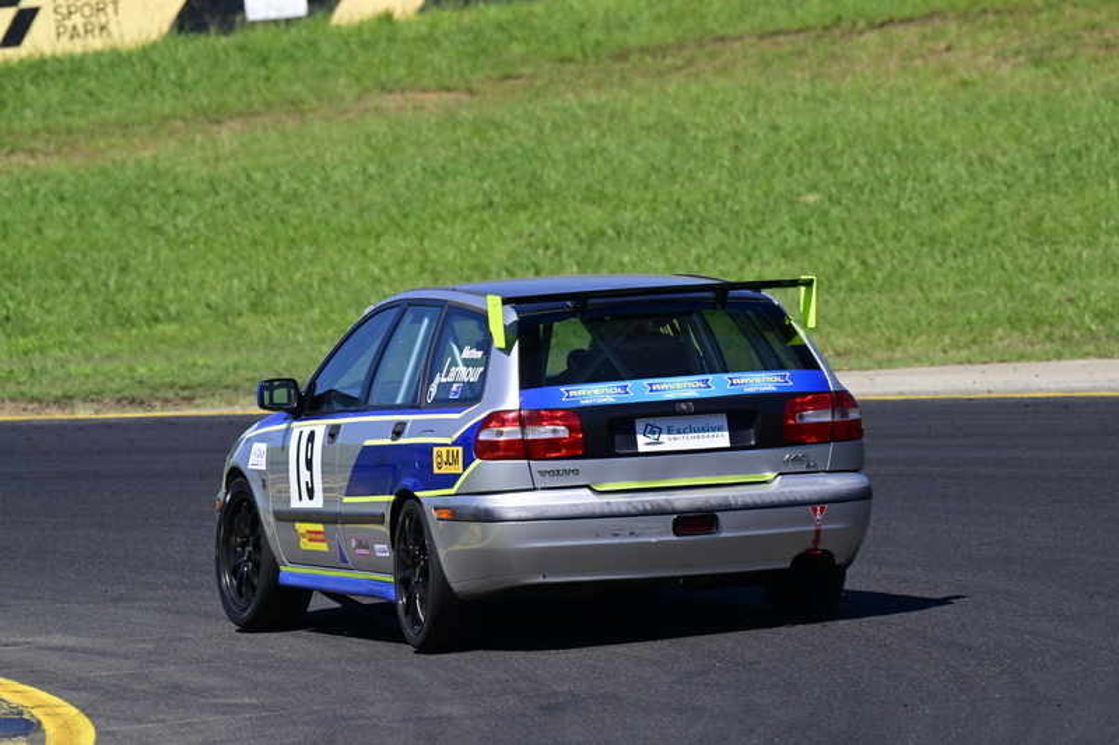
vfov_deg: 2.3
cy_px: 372
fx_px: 18645
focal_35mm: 600
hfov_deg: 3.4
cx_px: 560
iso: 400
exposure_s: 1/640
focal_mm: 600
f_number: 11
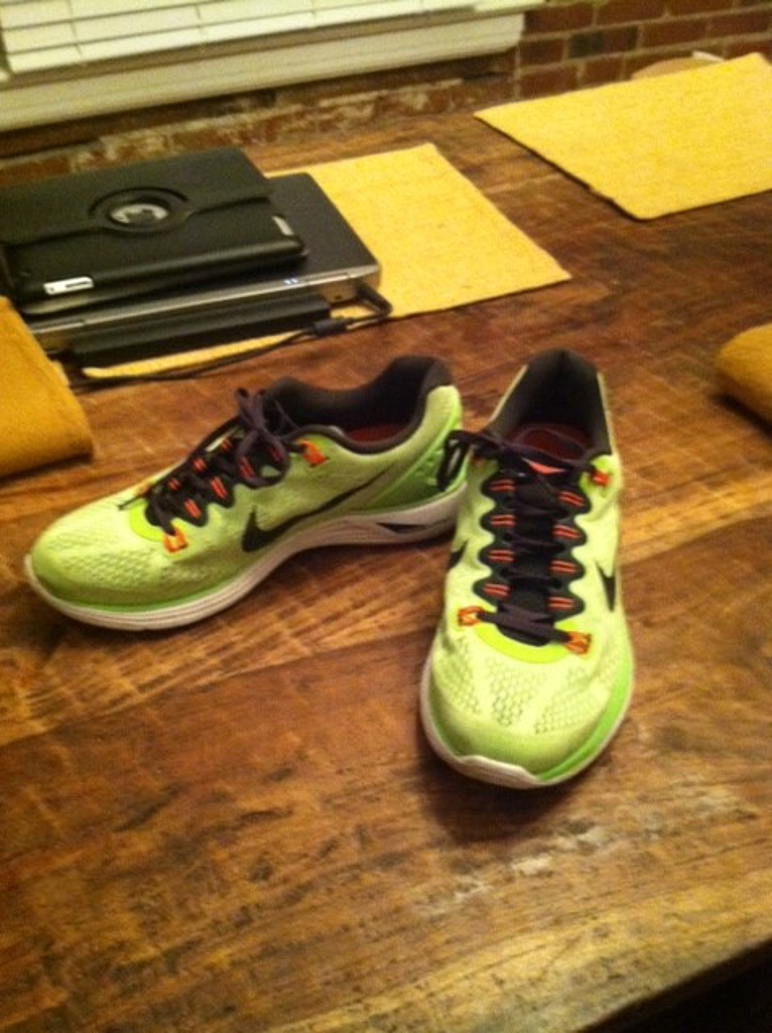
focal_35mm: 35
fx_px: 1044
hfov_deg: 40.6
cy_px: 516
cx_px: 386
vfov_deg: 52.7
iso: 800
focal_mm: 3.85
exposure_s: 1/15
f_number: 2.8
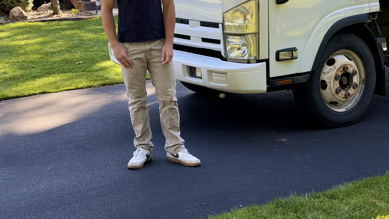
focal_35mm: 74
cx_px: 184
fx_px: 763
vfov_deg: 15.9
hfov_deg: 28.6
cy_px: -9
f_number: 1.78
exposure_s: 1/681
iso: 100
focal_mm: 6.76
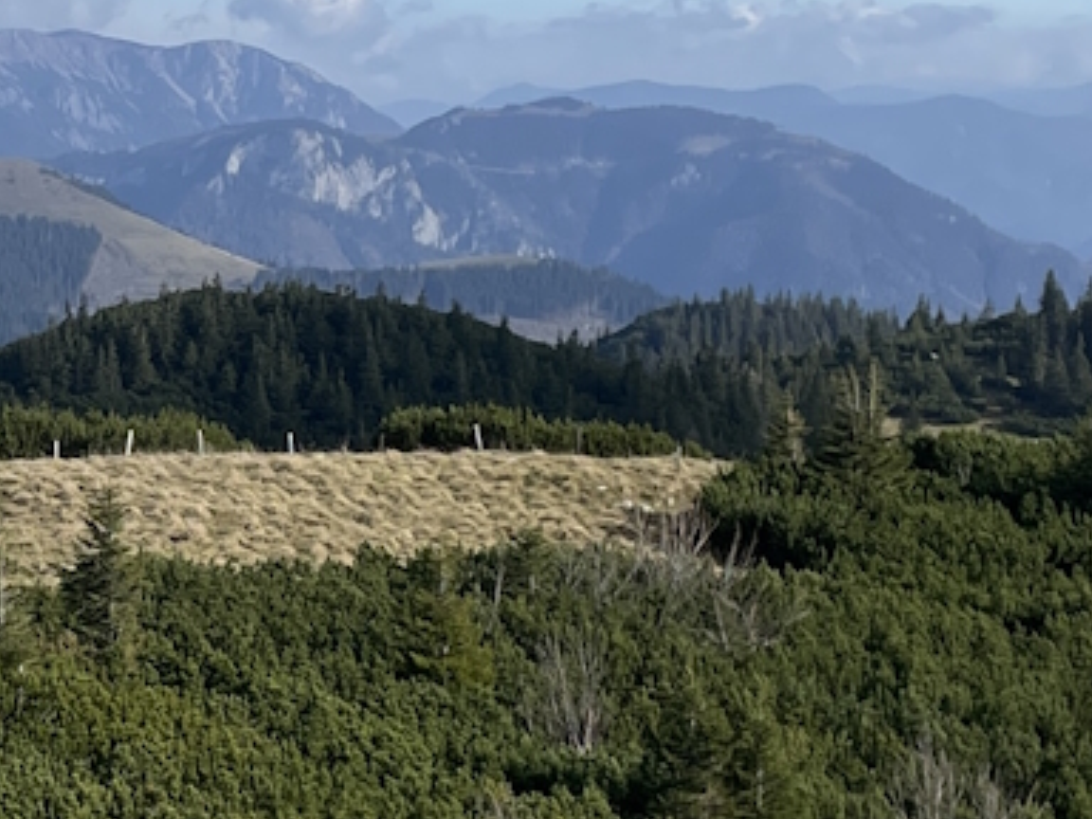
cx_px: -68
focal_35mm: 130
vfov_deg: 11.4
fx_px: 4101
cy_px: 441
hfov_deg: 14.8
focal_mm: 4.2
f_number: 1.6
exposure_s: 1/4000
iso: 32
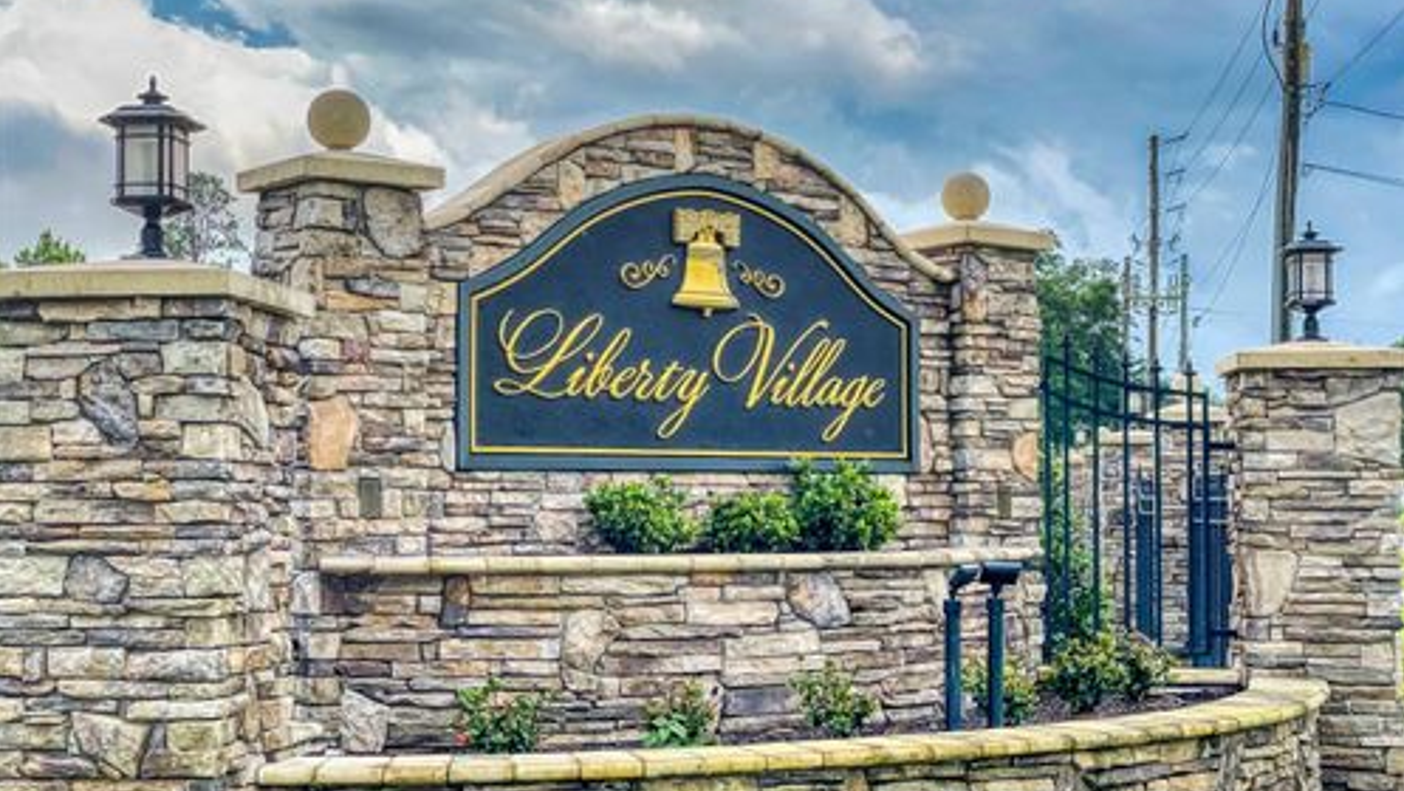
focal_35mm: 57
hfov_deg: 36.6
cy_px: 405
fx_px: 2123
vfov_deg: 21.1
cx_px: 701
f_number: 2
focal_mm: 6
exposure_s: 1/3984
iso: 32
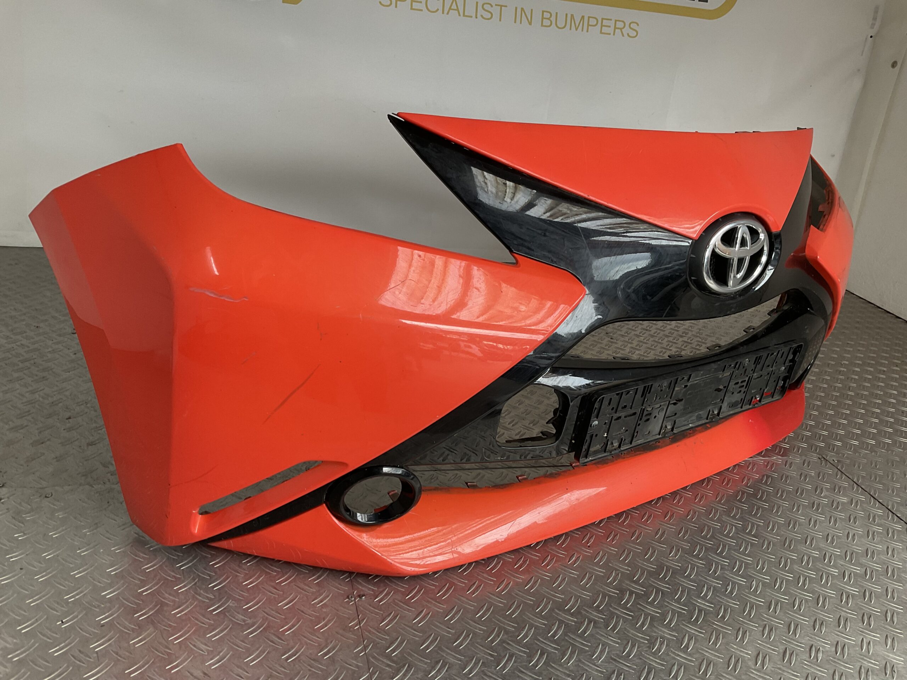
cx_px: 454
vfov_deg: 48.2
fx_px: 760
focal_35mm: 29
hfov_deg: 61.7
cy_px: 340
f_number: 1.8
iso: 50
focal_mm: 3
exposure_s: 1/60
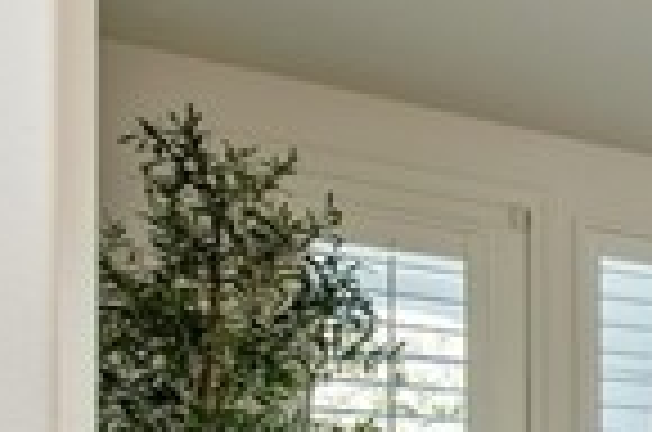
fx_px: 1120
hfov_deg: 19.7
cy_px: 580
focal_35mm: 62
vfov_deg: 19.8
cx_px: 1268
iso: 500
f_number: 4
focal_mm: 14
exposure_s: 1/60
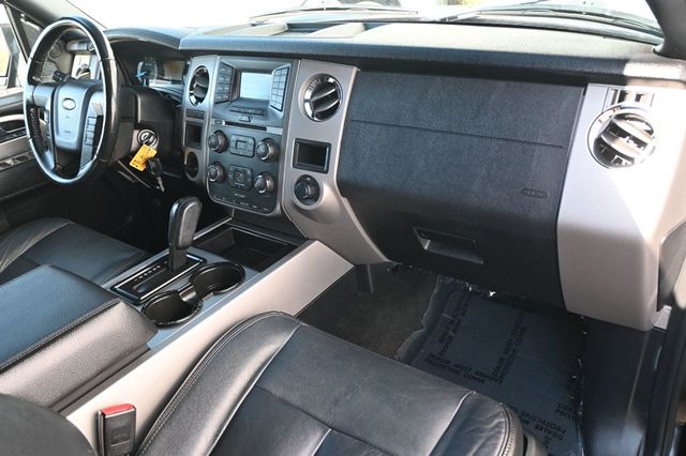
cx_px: 343
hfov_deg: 63.2
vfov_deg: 44.6
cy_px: 228
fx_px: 557
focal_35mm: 29
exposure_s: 1/125
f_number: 3.8
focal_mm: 19.5
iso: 500
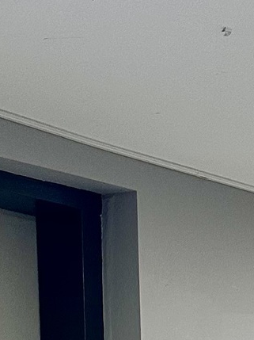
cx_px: 319
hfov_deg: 11.2
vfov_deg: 13.0
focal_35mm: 129
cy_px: 703
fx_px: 1264
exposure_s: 1/60
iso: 200
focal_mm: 6.86
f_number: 1.78
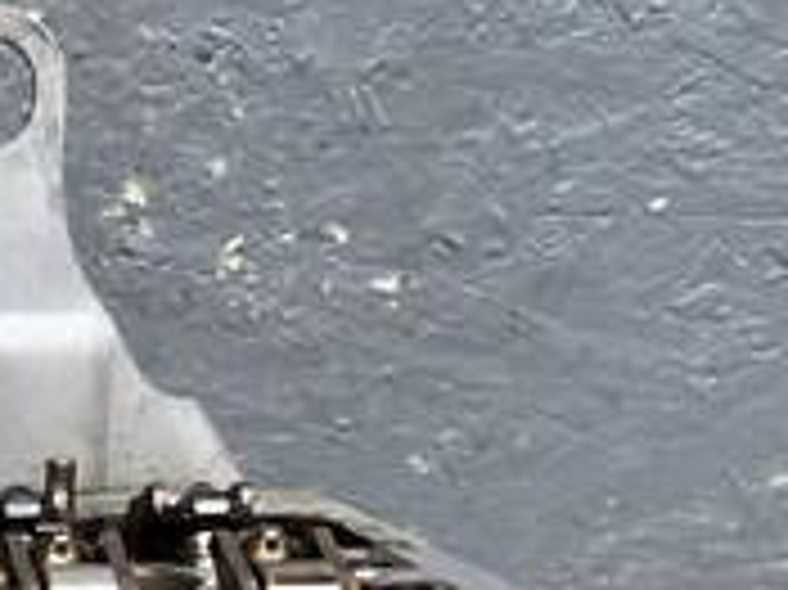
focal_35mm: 95
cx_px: -473
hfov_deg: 17.9
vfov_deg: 14.8
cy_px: 775
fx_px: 2161
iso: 40
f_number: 1.6
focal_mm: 5.1
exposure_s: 1/161
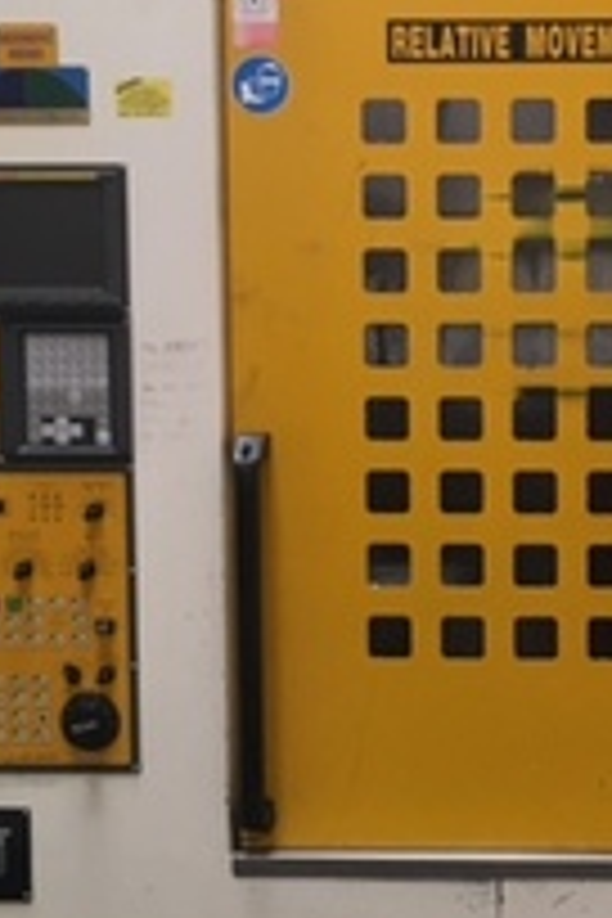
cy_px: 338
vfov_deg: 28.3
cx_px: 612
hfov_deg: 18.7
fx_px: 1810
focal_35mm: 71
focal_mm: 4.15
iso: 125
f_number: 2.2
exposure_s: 1/33
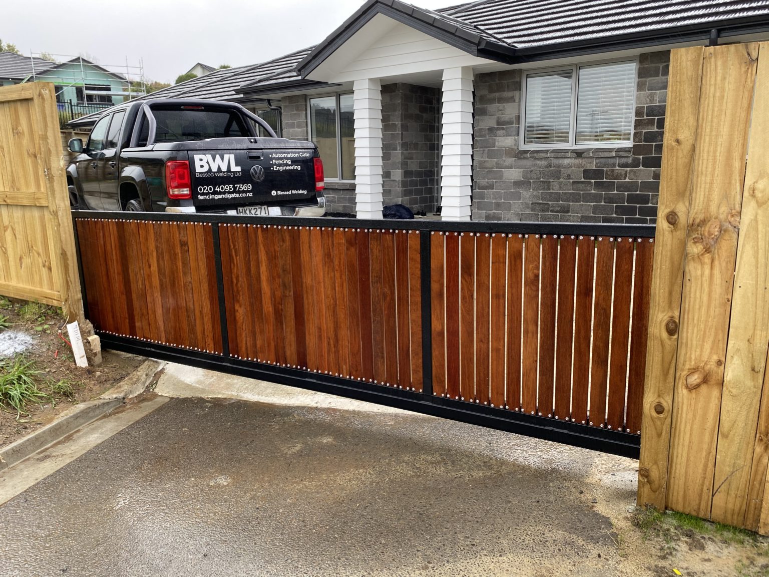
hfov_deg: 67.3
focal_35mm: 26
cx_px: 384
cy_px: 288
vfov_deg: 53.1
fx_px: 578
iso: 32
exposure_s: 1/140
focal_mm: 4.25
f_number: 1.8
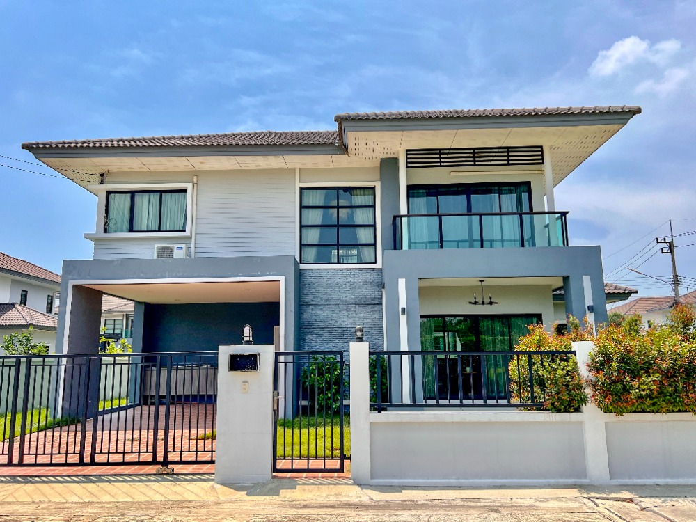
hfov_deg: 67.3
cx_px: 348
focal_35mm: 26
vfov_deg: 53.1
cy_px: 261
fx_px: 523
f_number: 1.5
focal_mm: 5.7
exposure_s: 1/4444
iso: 50
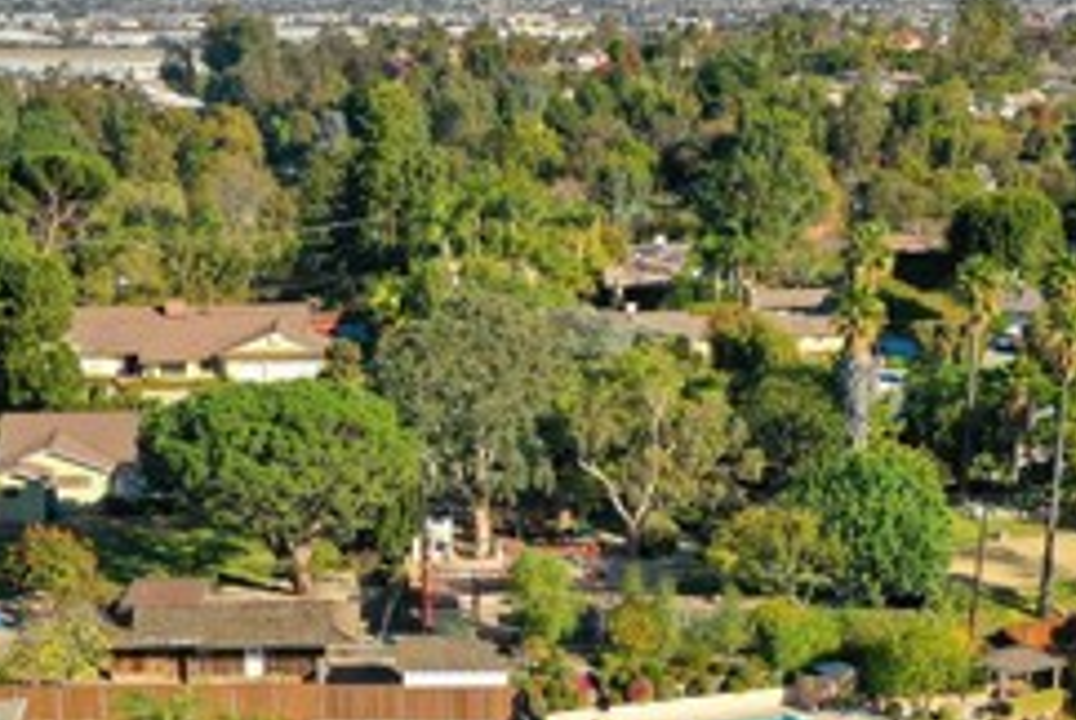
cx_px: 454
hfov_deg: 27.3
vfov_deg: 18.3
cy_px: 607
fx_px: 2214
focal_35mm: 74
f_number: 4.5
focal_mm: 10.26
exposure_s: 1/40
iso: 100
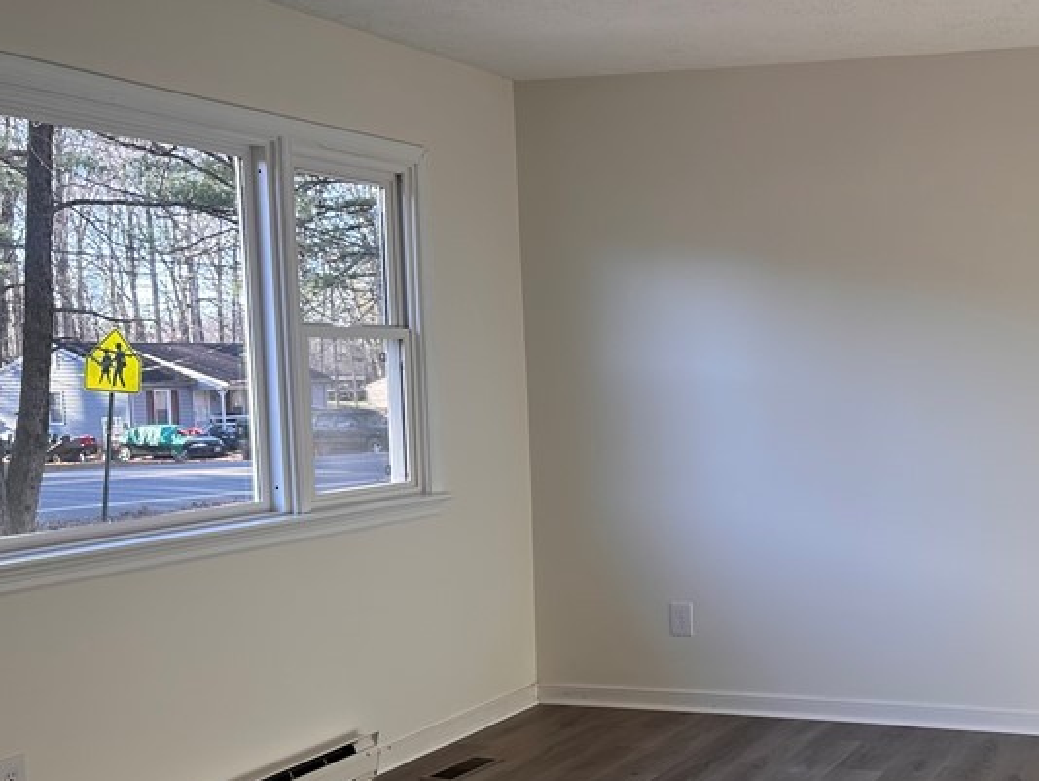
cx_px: 903
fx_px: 1381
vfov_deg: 31.4
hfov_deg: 38.8
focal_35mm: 46
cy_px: 497
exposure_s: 1/186
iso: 64
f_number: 1.78
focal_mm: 6.86
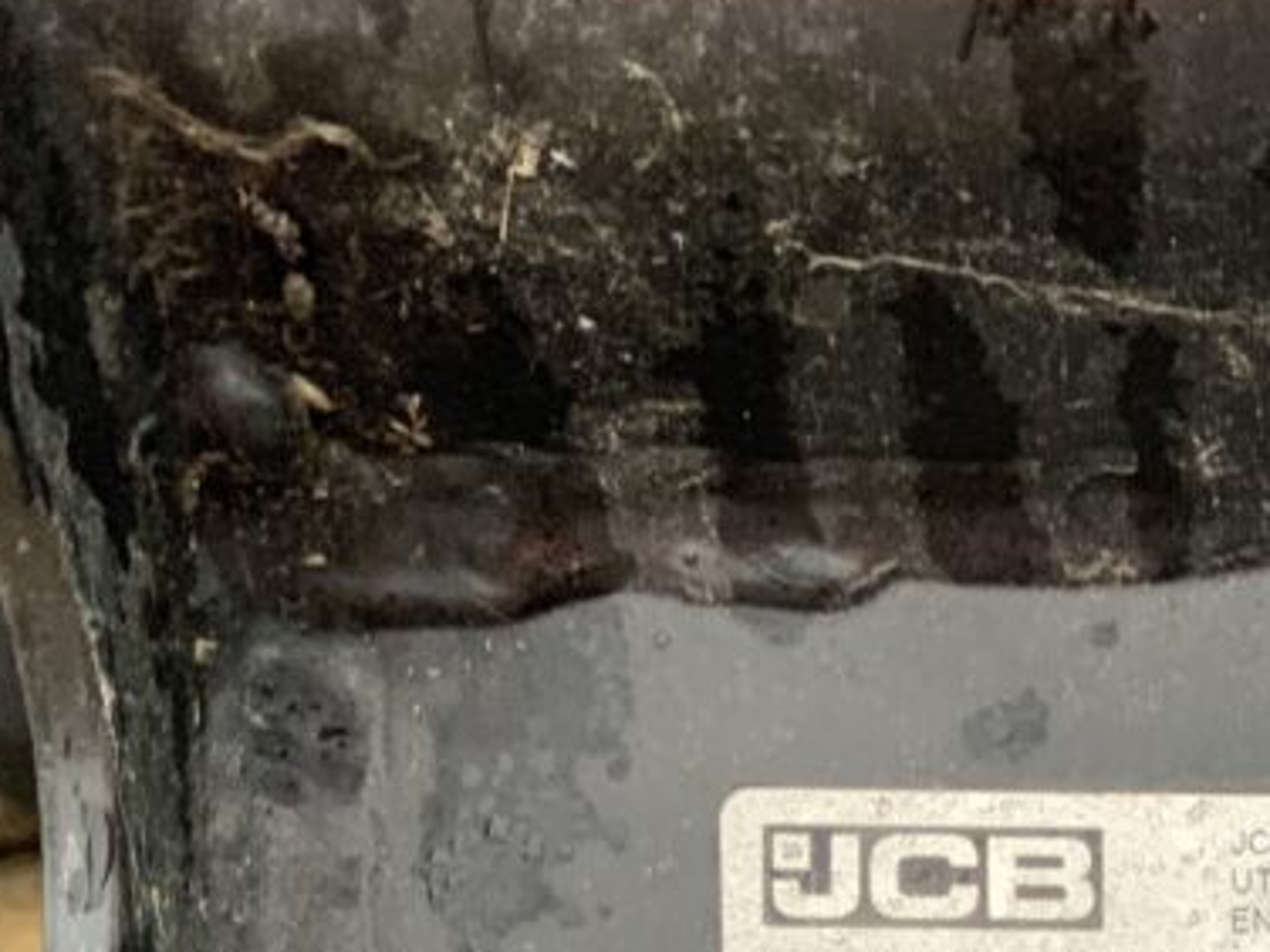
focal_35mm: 79
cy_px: 1138
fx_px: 2898
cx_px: 1652
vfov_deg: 17.8
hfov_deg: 22.2
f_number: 1.8
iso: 64
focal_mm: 3
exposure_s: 1/78
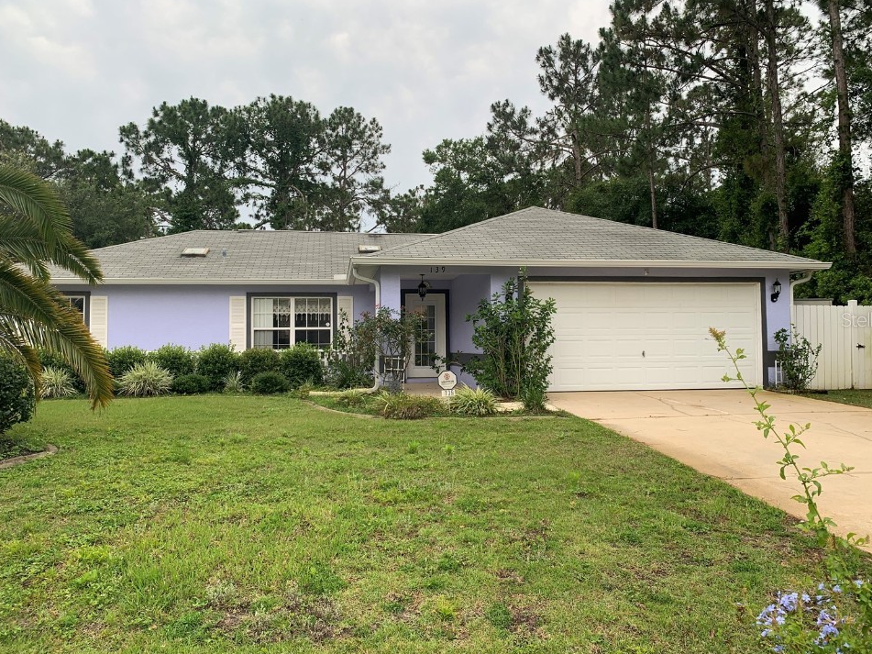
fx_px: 705
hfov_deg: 63.4
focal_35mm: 28
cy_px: 319
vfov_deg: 49.7
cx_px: 458
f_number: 1.8
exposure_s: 1/186
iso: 25
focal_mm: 4.25
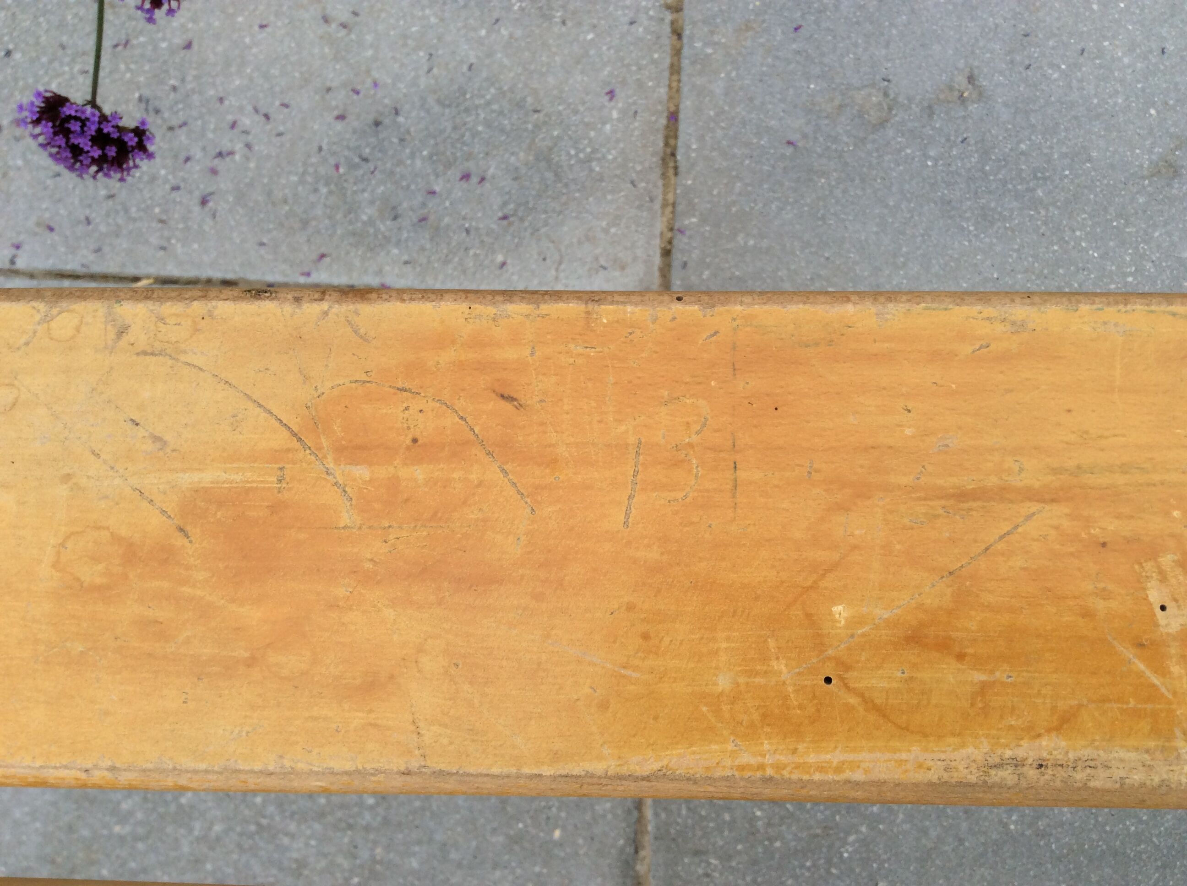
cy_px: 443
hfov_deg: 56.9
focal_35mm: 32
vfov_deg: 44.1
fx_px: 1096
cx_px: 594
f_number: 2.4
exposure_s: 1/344
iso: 32
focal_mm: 3.3
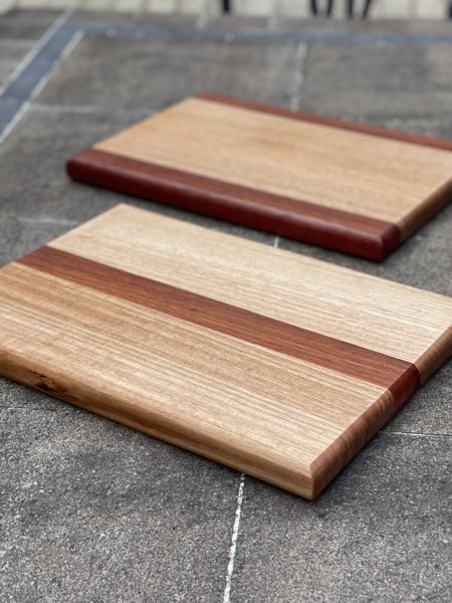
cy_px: 302
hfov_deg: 22.9
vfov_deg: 30.3
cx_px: 226
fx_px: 1114
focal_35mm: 64
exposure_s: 1/244
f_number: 2.2
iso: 25
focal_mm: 7.5
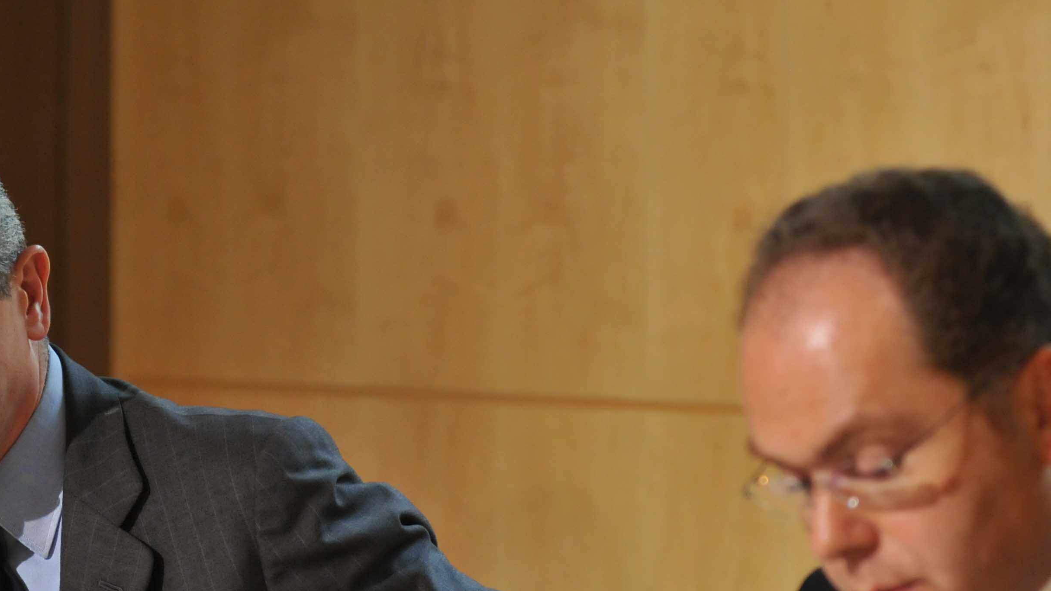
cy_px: 616
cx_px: 379
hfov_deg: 10.4
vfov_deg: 5.8
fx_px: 5794
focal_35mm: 208
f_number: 2.8
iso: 800
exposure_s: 1/200
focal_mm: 75
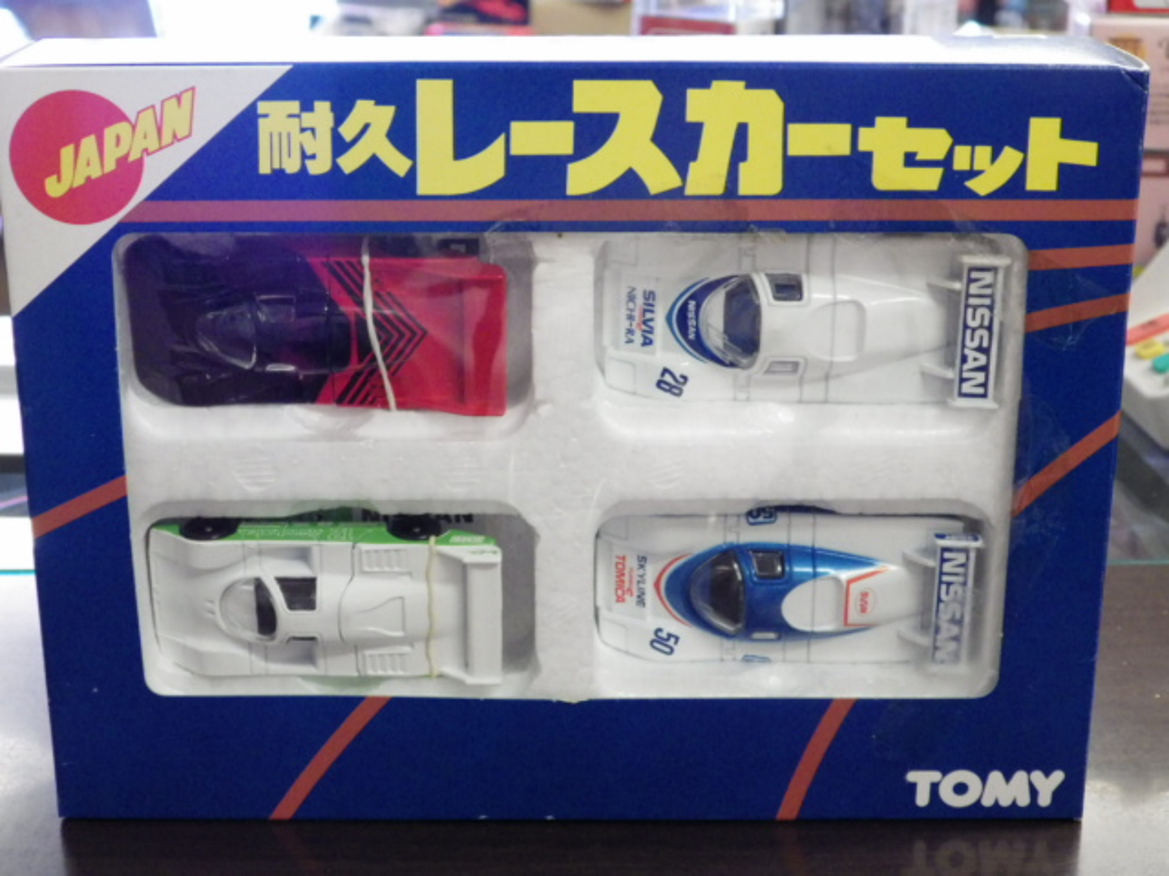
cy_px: 438
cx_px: 584
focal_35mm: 59
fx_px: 1992
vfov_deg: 24.8
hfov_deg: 32.7
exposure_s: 1/40
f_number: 4
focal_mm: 10.7
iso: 800
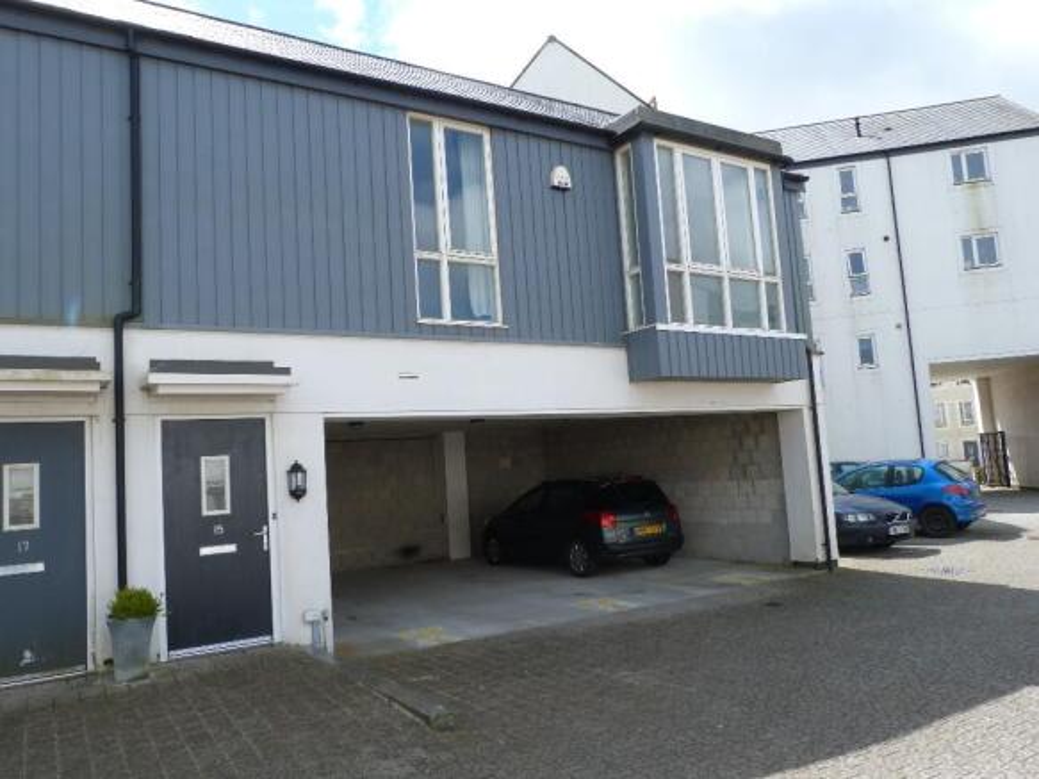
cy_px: 390
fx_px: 750
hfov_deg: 69.4
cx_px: 520
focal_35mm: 25
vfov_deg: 54.9
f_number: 5
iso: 80
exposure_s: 1/200
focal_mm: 4.5
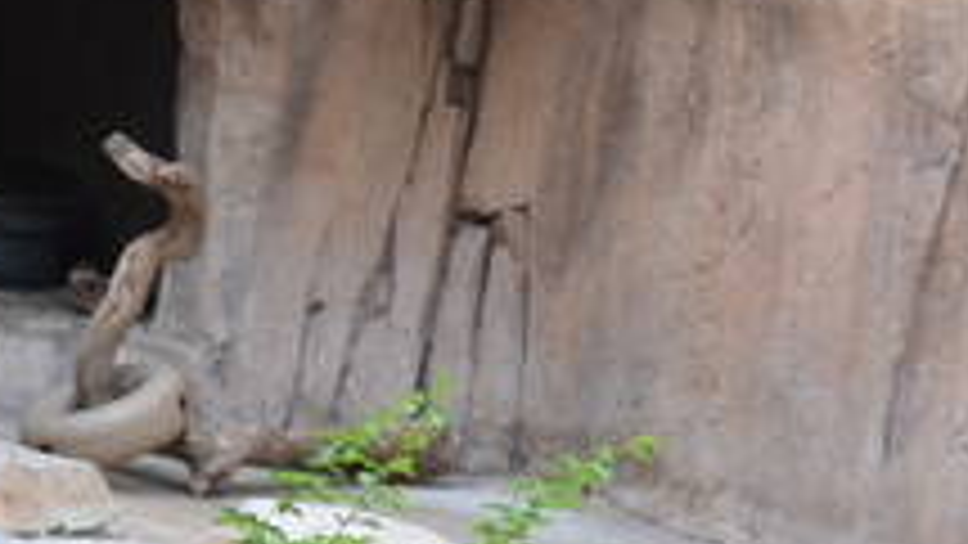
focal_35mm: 210
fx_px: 5391
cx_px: -1292
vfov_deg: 5.8
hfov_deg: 9.3
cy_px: 301
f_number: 5.6
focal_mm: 18
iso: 360
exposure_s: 1/125
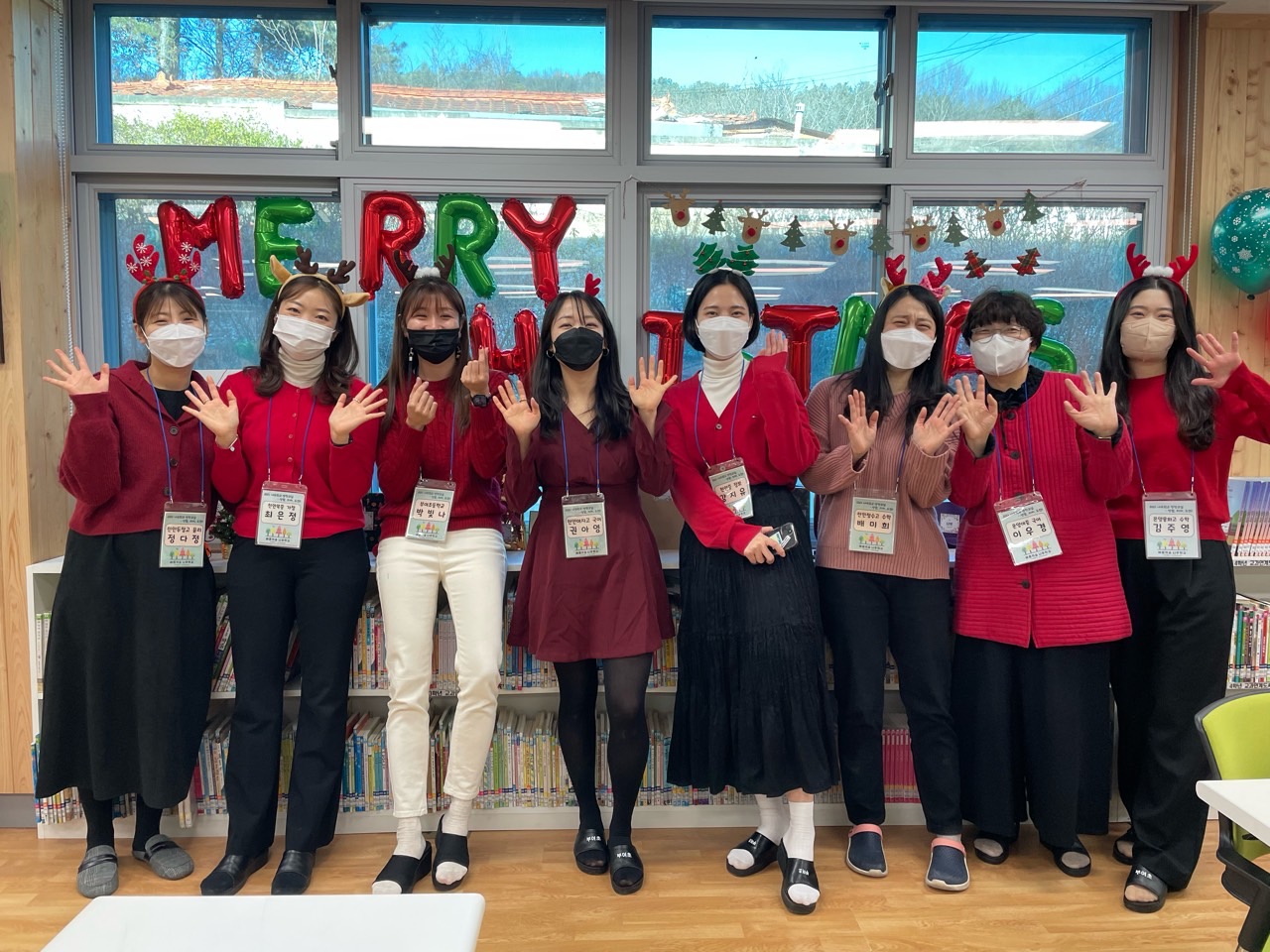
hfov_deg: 67.3
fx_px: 954
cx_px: 635
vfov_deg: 53.1
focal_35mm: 26
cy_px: 476
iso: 100
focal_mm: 4.2
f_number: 1.6
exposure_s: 1/120
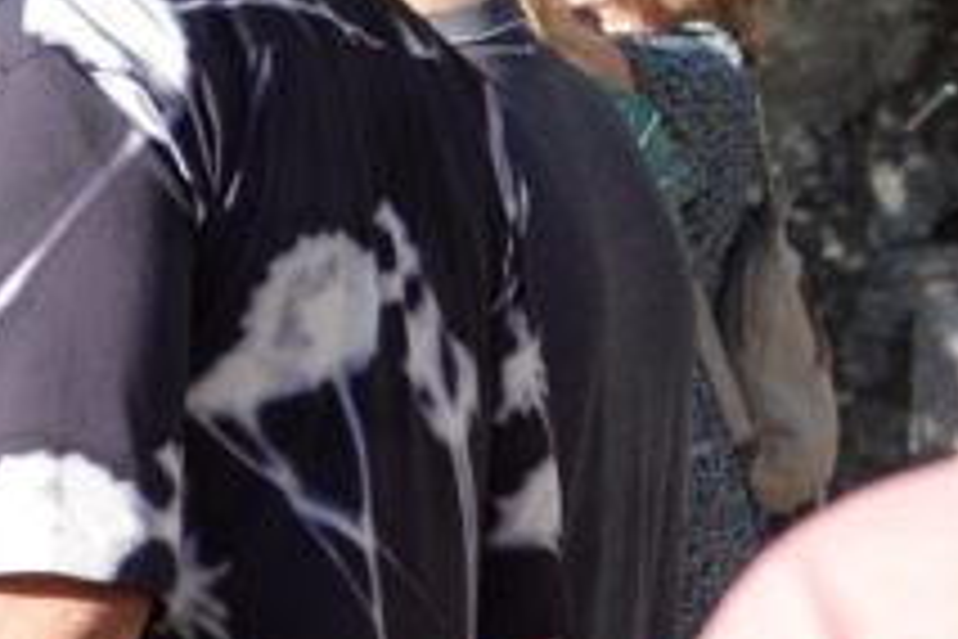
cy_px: -14
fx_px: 9632
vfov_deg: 3.8
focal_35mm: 362
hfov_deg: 5.6
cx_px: -639
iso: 100
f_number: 4
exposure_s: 1/320
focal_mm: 39.42
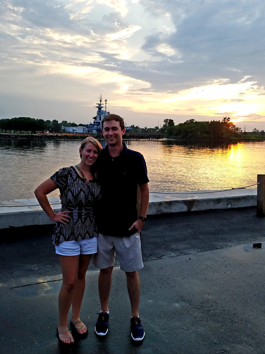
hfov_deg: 53.0
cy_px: 177
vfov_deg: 67.3
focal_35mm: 26
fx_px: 265
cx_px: 132
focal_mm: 4.2
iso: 50
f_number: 1.7
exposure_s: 1/267
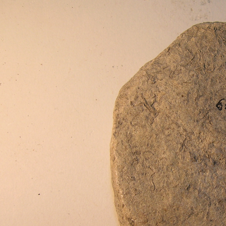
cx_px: 238
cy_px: 153
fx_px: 495
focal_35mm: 67
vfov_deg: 25.6
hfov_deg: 24.3
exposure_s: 1/47.3
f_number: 2.9
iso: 50
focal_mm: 5.8
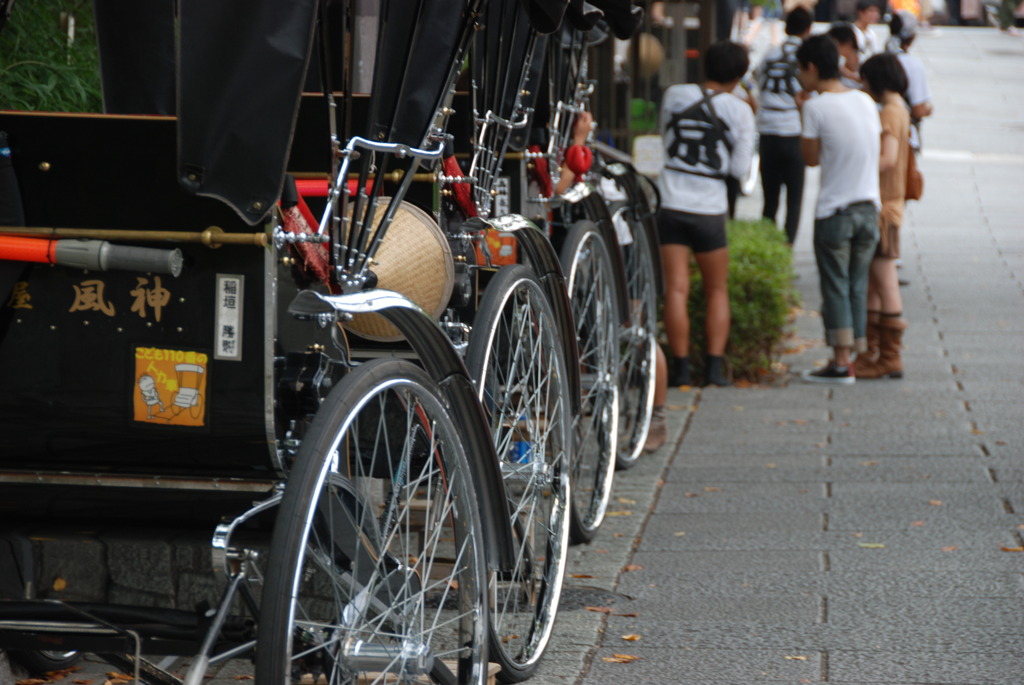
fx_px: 4484
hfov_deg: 13.0
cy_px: 342
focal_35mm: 158
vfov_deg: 8.7
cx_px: 512
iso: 200
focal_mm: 105
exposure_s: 1/40
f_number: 5.6
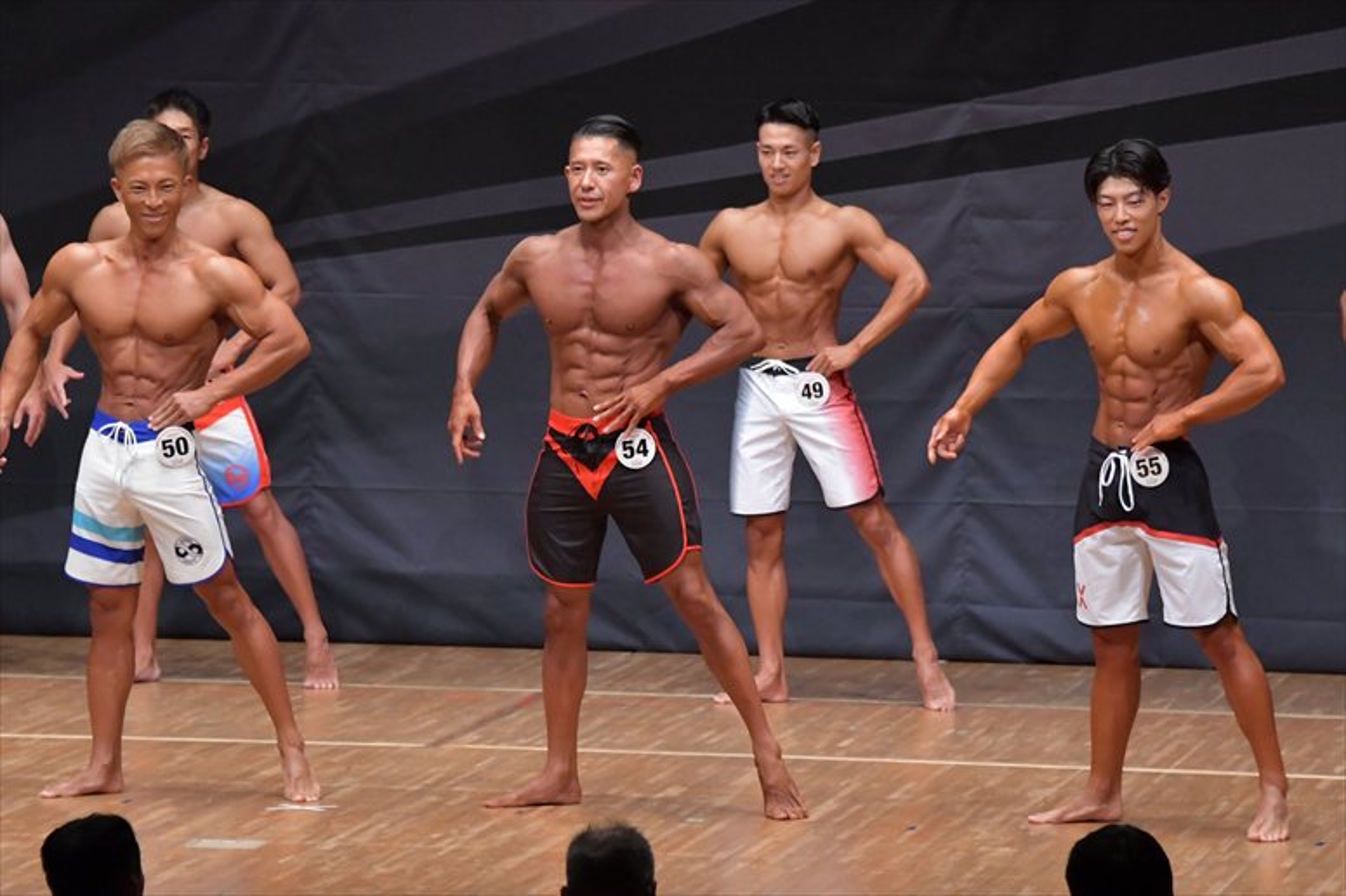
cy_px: 448
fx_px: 9530
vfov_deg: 5.4
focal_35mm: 255
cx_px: 673
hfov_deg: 8.1
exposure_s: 1/400
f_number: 5.6
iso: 6400
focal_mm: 170
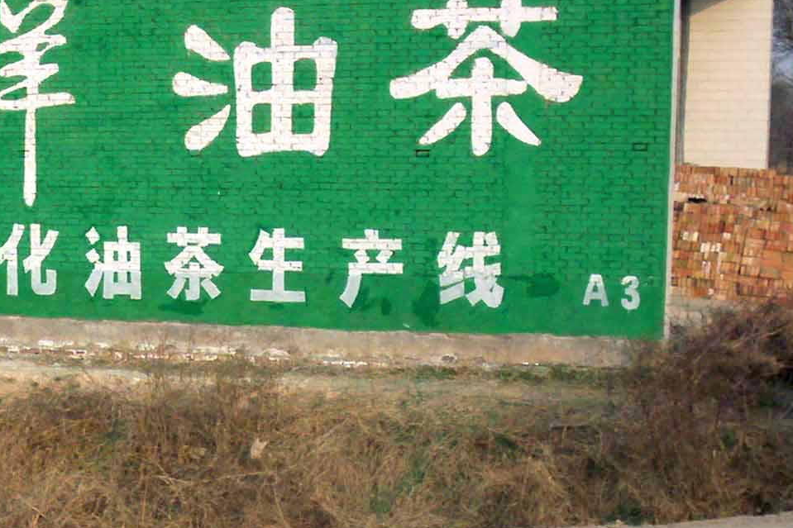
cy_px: 406
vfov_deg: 15.1
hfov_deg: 22.3
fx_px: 1982
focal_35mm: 90
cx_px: 151
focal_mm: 5.9
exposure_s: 1/428
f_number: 4.5
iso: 100
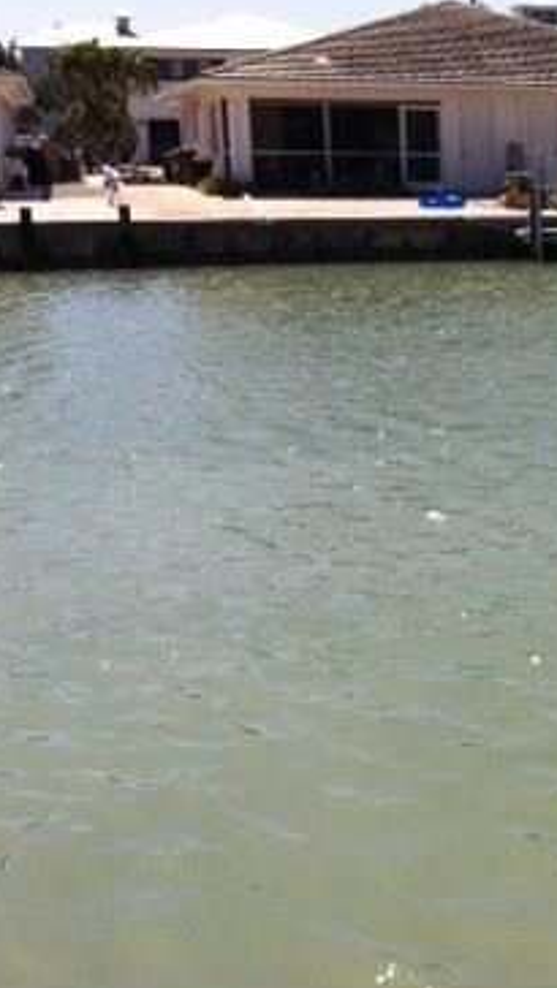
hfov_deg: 16.8
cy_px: 505
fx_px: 1758
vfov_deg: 31.4
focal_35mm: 67
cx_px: 766
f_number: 2.8
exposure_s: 1/2066
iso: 80
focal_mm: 3.85
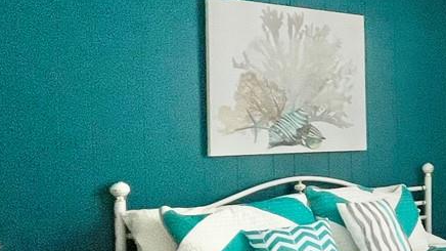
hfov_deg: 27.4
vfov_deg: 23.0
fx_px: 615
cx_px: 671
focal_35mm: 52
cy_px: 136
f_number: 1.8
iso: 125
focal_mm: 1.57
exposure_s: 1/120
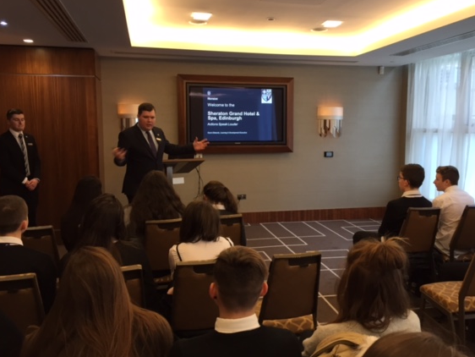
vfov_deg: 43.0
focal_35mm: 33
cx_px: 260
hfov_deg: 55.2
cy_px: 173
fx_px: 453
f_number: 2.2
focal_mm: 4.15
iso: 64
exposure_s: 1/30
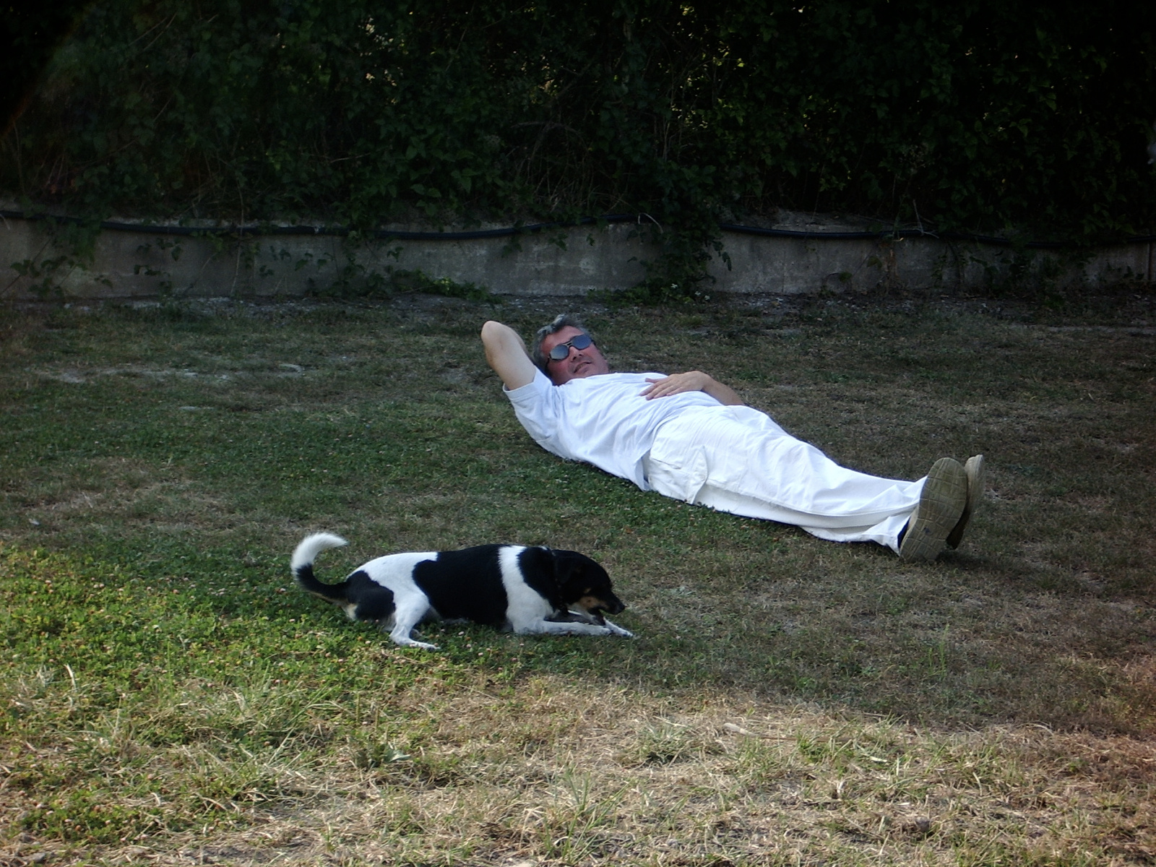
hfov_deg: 18.7
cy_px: 434
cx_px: 578
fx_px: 3506
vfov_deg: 14.1
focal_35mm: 105
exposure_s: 1/125
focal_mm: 17.4
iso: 50
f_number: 4.8
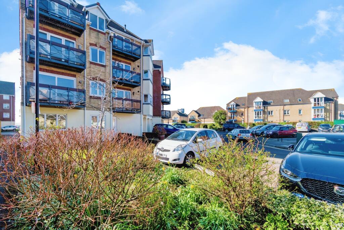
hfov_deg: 100.4
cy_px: 115
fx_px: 143
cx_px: 172
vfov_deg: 77.3
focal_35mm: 15
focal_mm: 10
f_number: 7.1
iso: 320
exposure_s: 1/1250
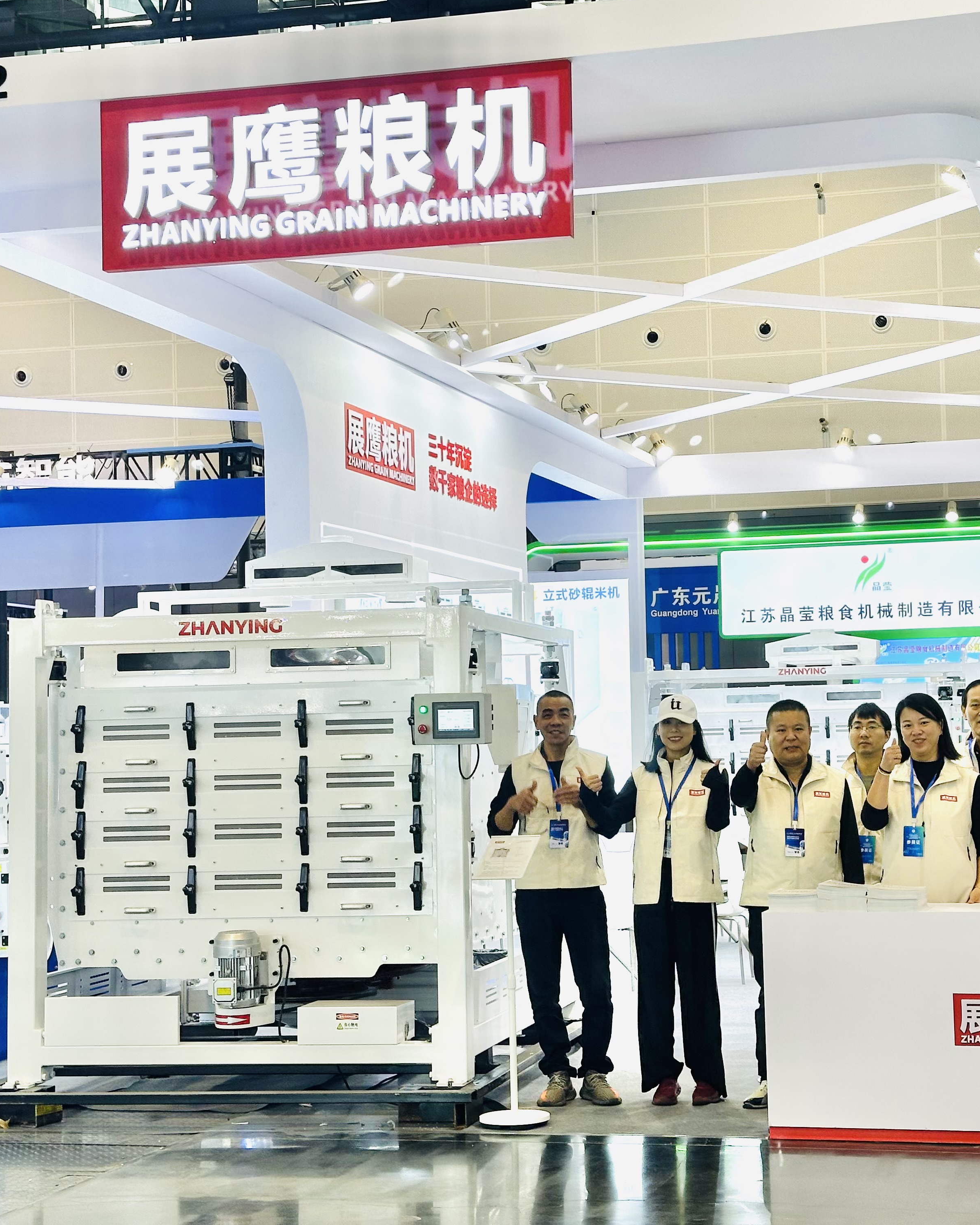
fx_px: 2284
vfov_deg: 30.0
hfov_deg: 24.1
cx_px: 636
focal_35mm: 63
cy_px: 609
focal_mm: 6.86
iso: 40
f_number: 1.78
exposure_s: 1/100
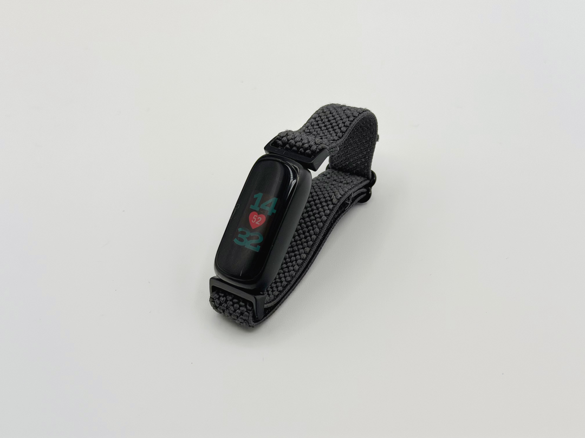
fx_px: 811
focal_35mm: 48
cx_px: 292
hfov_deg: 39.7
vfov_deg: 30.3
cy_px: 219
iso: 64
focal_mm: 6.76
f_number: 1.78
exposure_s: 1/382
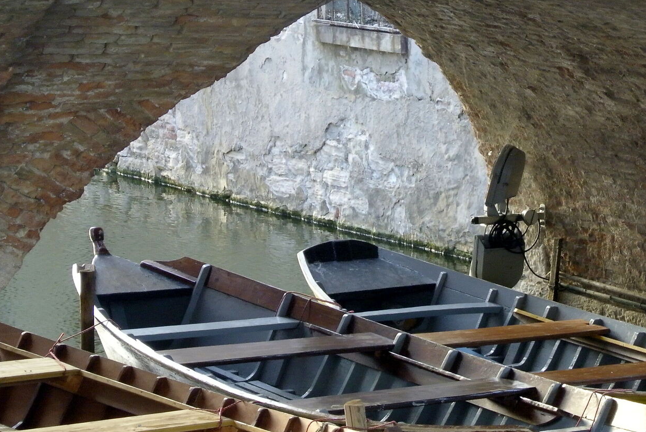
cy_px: 230
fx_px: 2821
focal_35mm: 157
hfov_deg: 13.1
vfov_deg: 8.8
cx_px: 414
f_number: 5.6
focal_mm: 30
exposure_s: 1/60
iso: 720
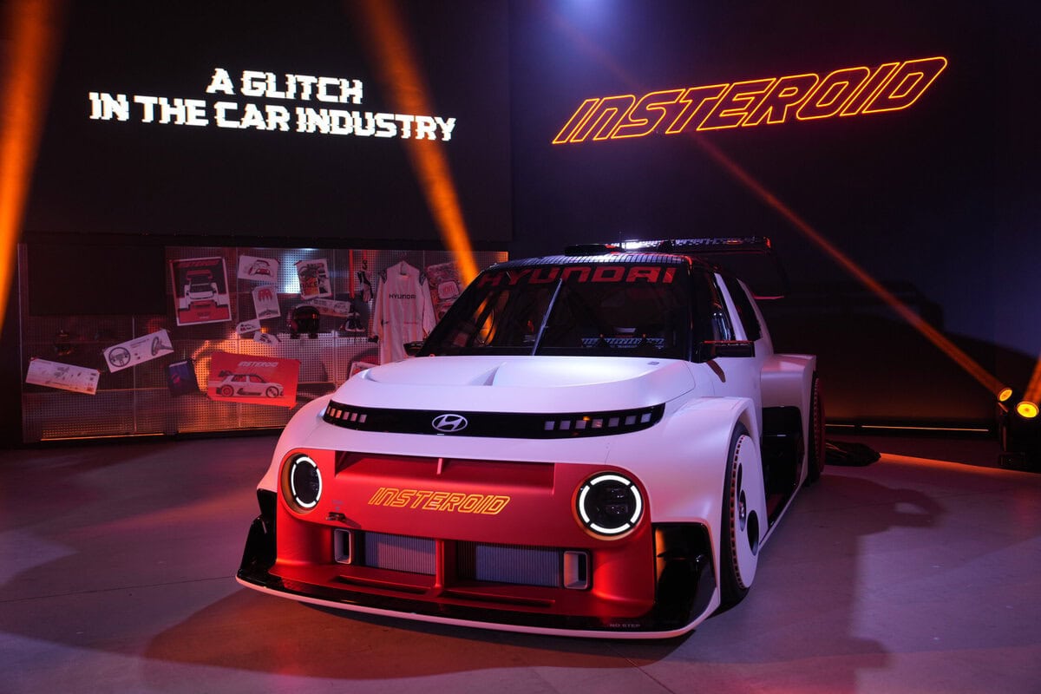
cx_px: 520
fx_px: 925
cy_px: 347
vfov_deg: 41.1
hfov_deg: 58.7
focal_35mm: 32
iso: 400
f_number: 4
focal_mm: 32
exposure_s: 1/100
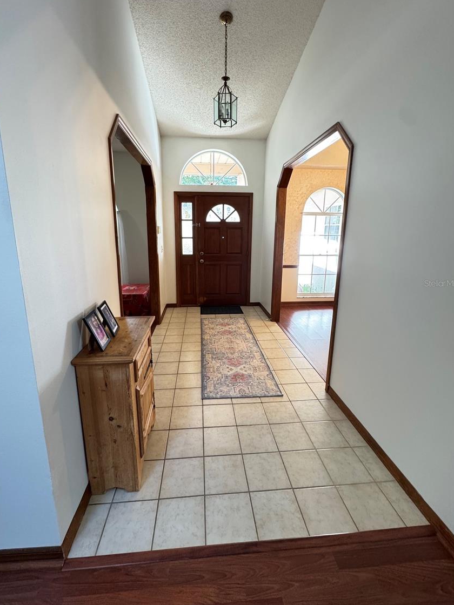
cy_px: 283
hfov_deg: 81.7
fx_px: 262
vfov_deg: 98.0
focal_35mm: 15
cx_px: 219
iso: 250
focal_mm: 2.22
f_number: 2.2
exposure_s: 1/60
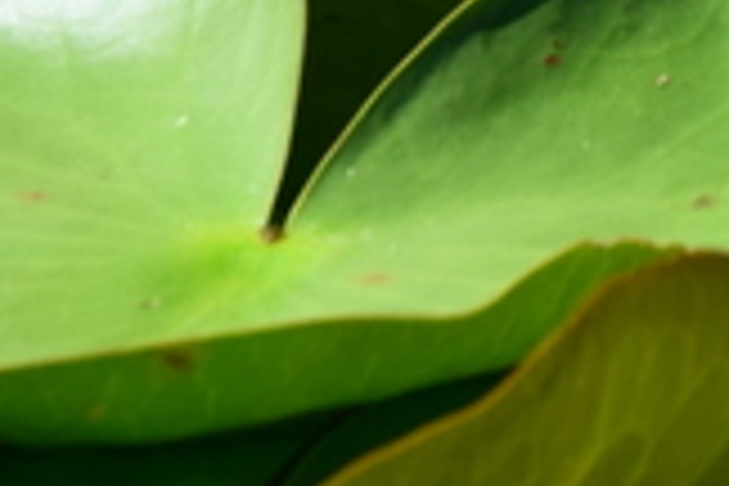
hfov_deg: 2.6
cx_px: 1490
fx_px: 15722
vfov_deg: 1.8
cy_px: -477
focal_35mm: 776
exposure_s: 1/500
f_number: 11
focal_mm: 105
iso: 400
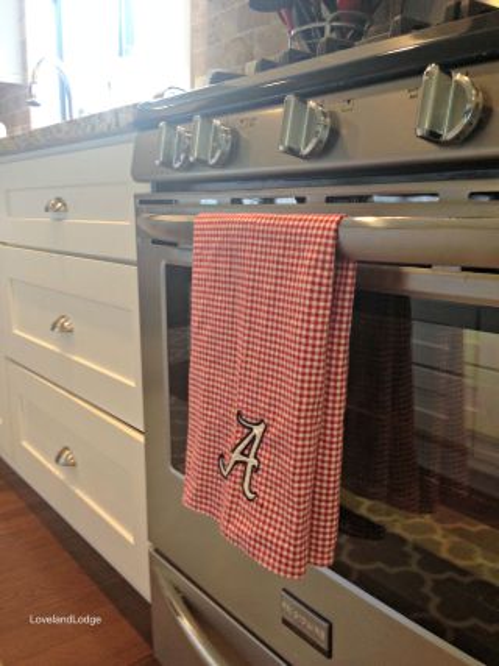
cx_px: 250
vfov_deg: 55.4
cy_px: 333
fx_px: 635
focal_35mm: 33
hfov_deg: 42.9
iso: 100
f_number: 2.4
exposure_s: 1/20
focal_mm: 4.12
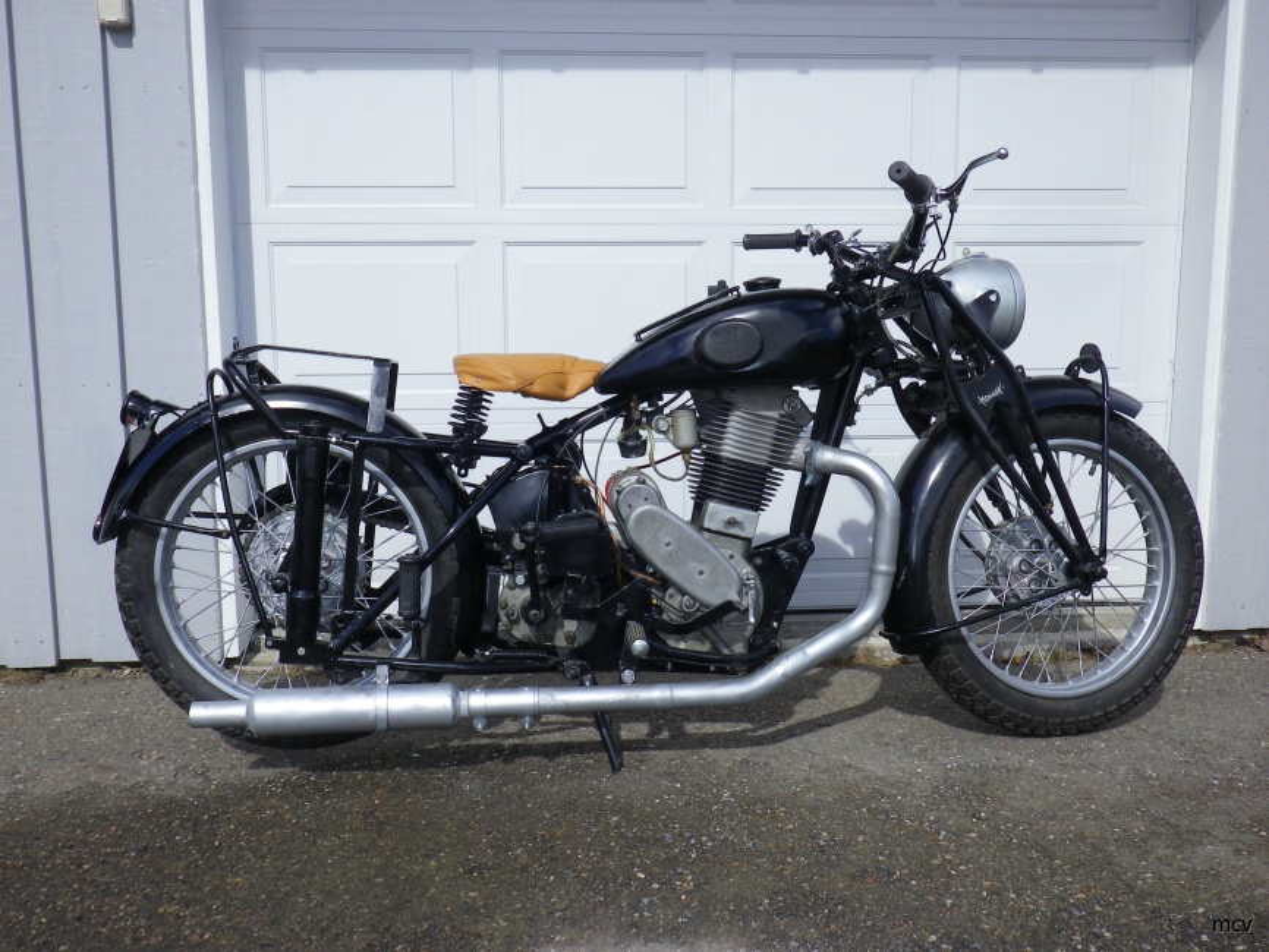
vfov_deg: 41.8
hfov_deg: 53.9
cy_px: 476
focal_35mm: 34
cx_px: 634
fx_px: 1247
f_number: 9.2
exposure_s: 1/100
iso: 100
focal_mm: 6.1
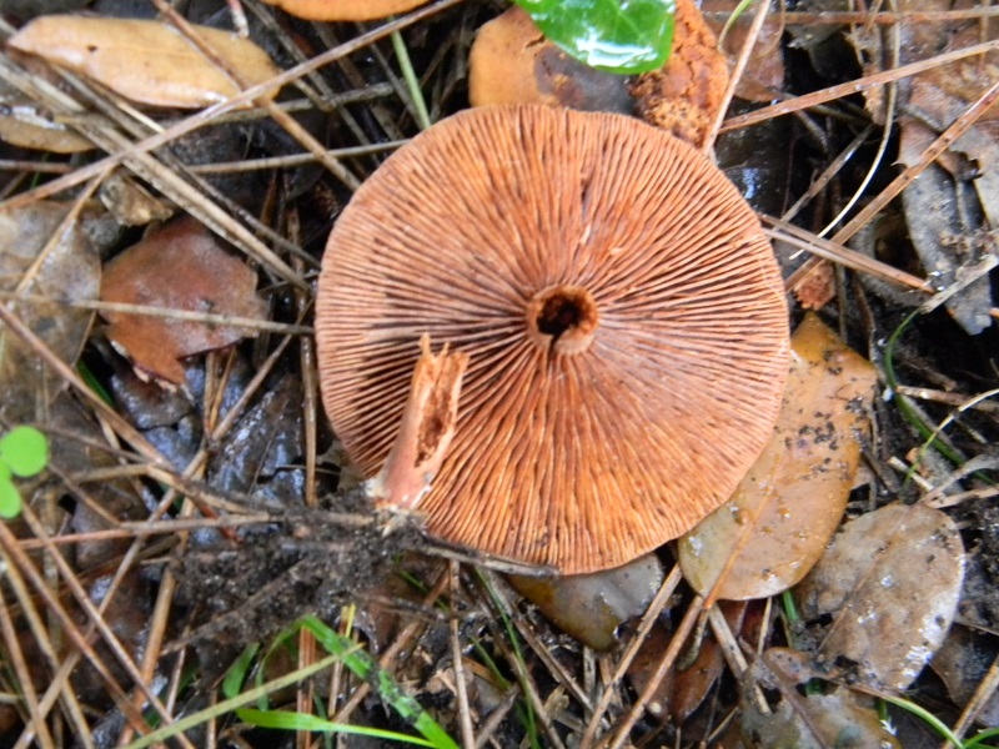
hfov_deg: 23.6
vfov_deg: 17.8
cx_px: 500
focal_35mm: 83
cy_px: 374
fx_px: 2395
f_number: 4.5
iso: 400
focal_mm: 15.1
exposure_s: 1/7.4
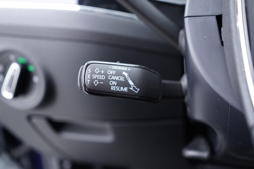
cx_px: 127
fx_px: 254
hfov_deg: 53.1
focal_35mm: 36
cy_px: 84
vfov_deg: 36.9
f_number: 2.8
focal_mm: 24
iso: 640
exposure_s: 1/40
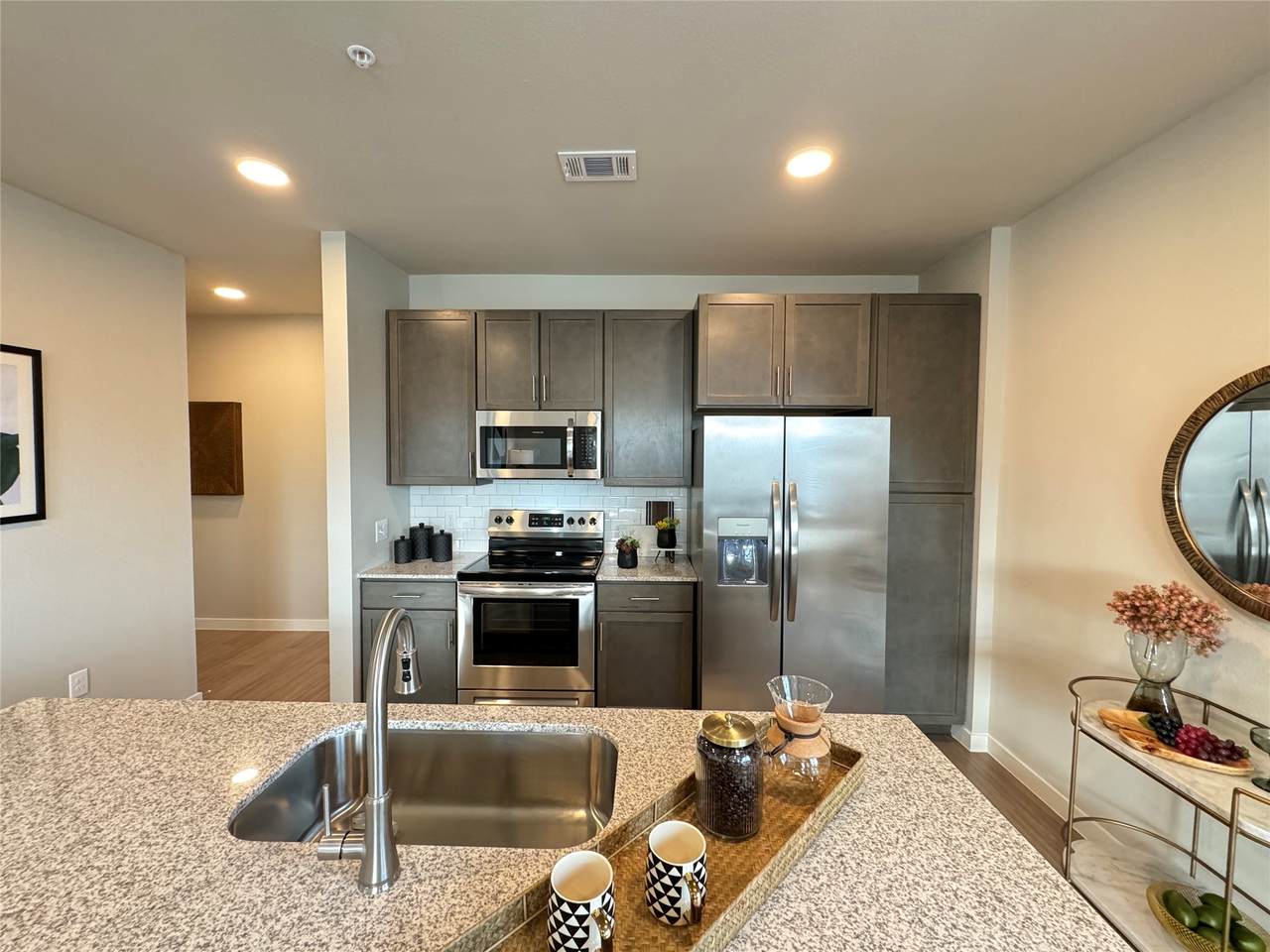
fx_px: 514
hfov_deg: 102.1
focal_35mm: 14
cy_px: 476
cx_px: 635
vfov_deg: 85.7
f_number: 2.2
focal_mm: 2.22
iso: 500
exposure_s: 1/60
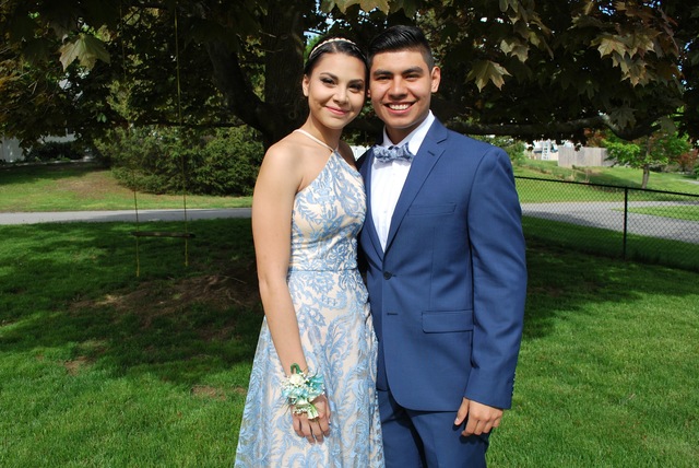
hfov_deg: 67.3
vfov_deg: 48.0
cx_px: 350
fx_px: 525
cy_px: 234
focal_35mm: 27
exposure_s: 1/200
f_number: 7.1
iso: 100
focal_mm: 18
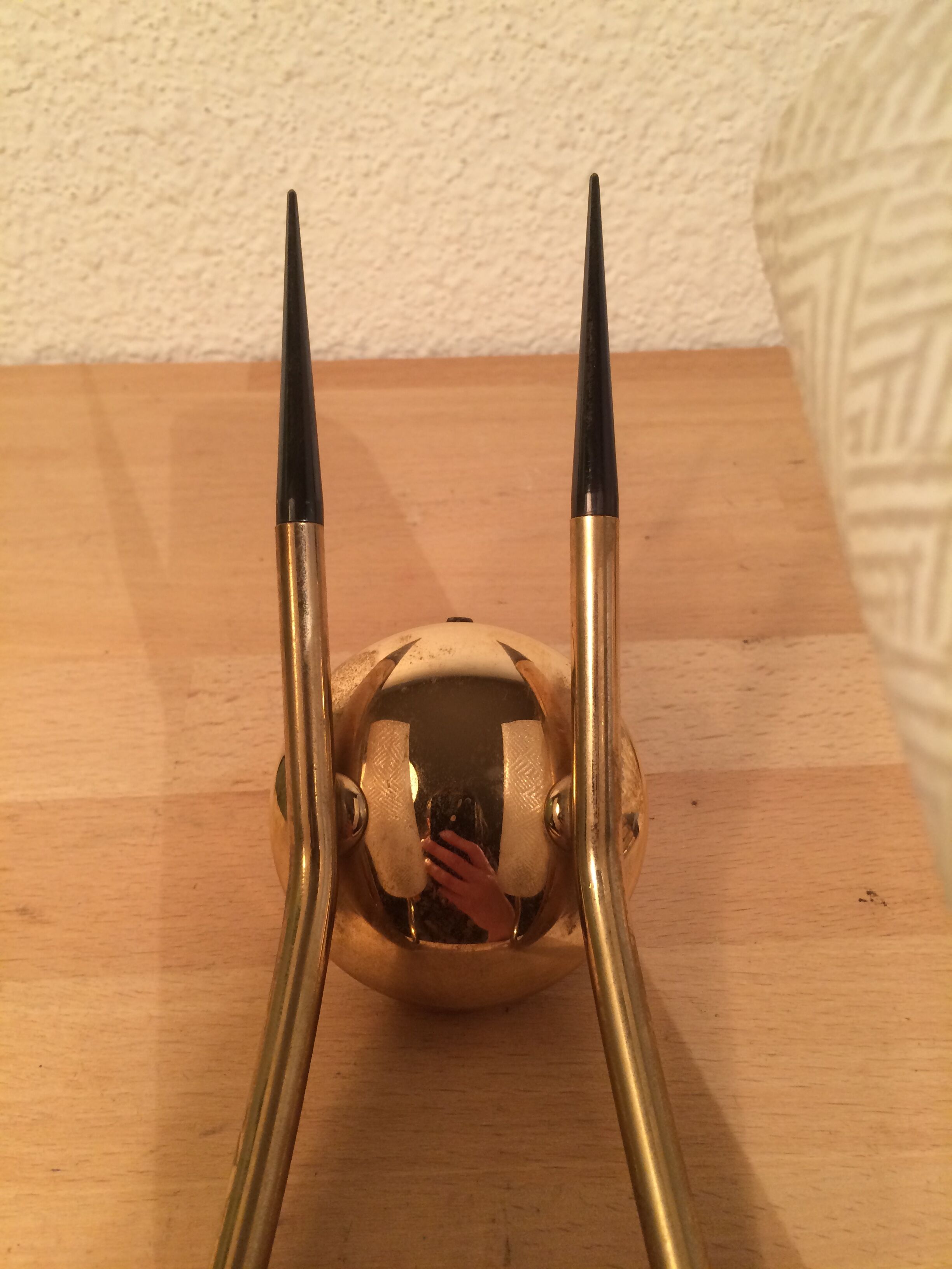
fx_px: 1063
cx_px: 476
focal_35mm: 29
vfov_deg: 61.7
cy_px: 634
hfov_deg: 48.2
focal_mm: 4.15
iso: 64
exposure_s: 1/33
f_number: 2.2
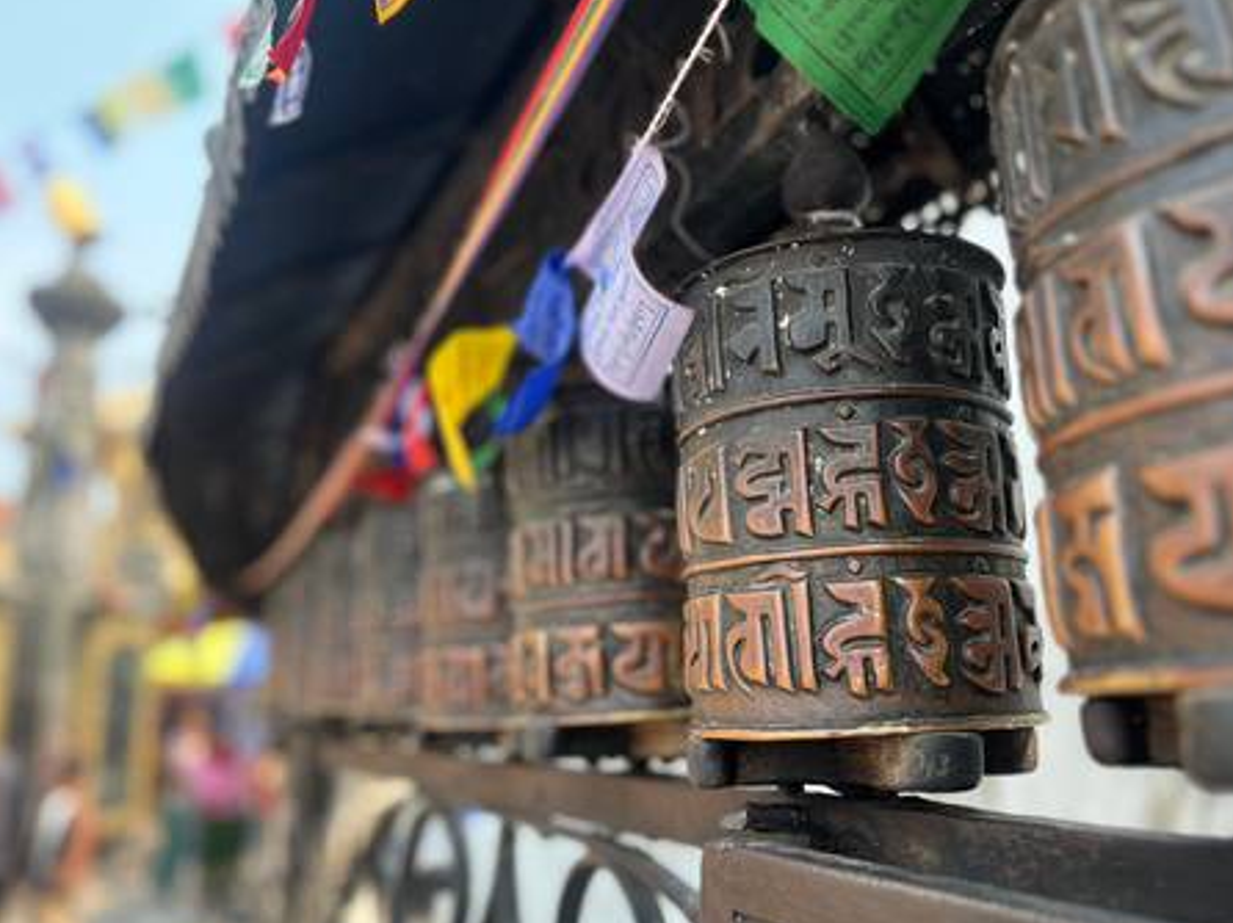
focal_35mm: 28
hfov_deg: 63.4
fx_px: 997
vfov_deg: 49.7
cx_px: 658
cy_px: 478
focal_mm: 5.7
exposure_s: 1/434
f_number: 1.5
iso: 50
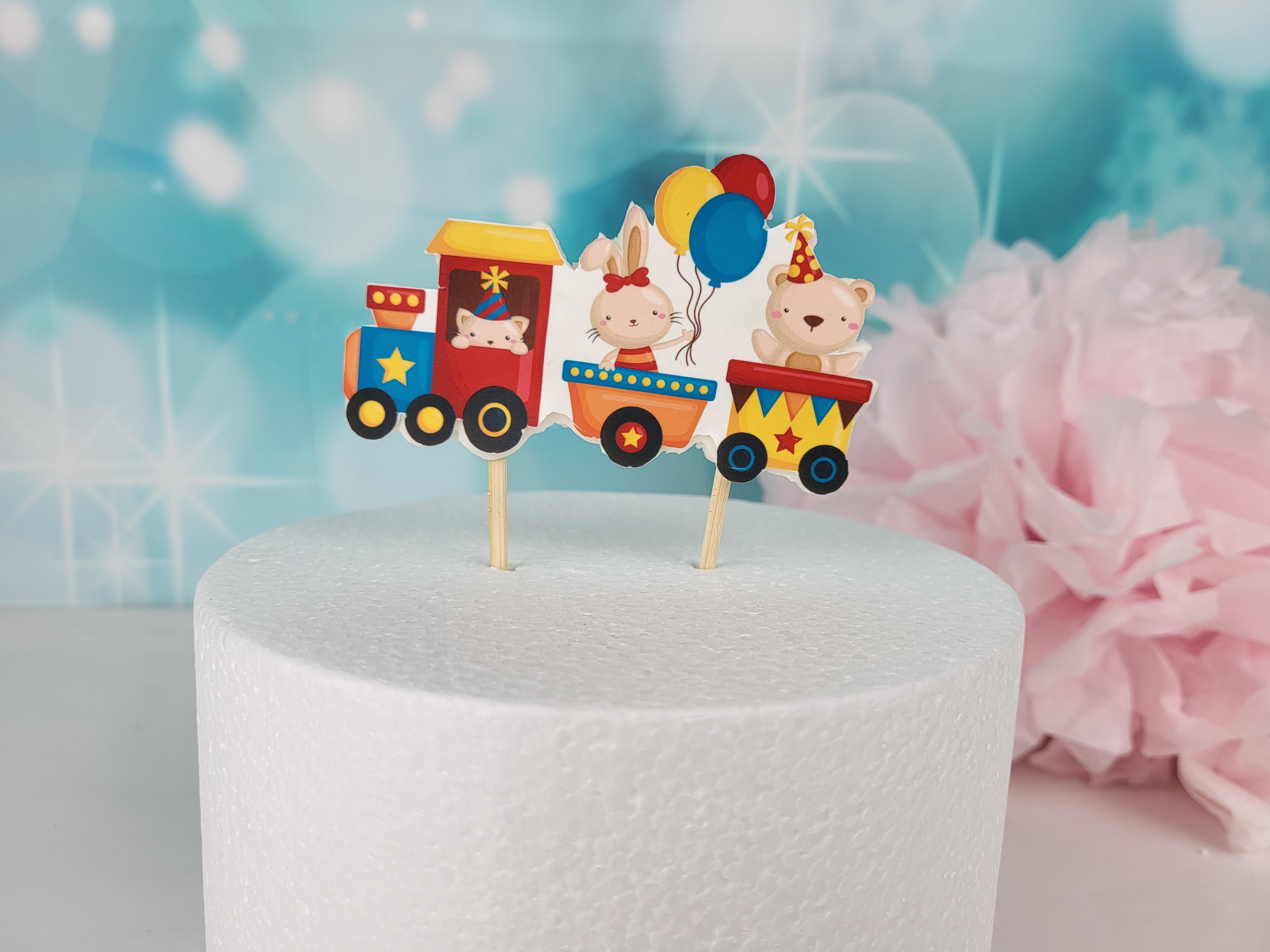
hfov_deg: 67.3
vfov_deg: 53.1
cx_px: 635
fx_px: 954
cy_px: 476
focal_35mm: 26
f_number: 1.8
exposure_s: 1/100
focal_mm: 5.4
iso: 50
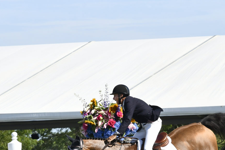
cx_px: 117
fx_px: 2863
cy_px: 194
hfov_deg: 4.5
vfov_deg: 3.0
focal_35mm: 458
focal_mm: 155
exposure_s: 1/640
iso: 500
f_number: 13
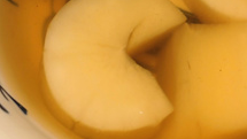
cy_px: -153
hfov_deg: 23.2
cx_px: 185
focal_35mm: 91
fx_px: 596
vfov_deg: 11.7
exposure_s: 1/500
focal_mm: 5.54
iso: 160
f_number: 1.8
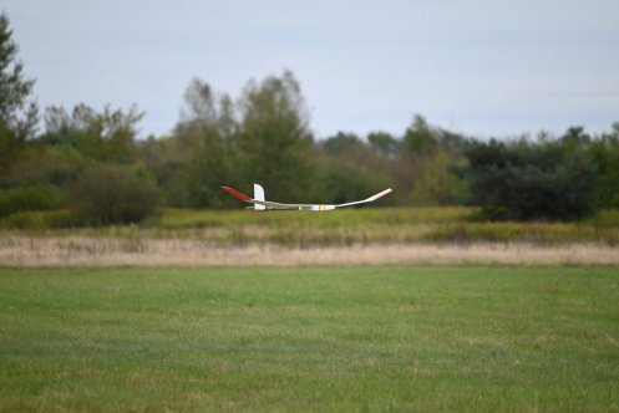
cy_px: 206
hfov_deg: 5.2
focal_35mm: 400
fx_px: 6882
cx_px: 310
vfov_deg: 3.4
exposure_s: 1/800
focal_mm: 400
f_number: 6.3
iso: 640
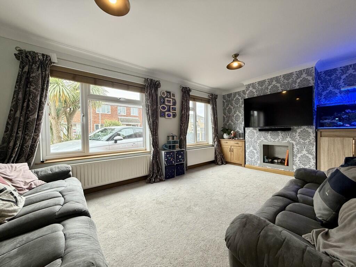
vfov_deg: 85.7
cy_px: 134
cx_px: 178
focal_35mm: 14
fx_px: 144
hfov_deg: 102.1
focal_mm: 2.22
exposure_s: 1/125
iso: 80
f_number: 2.2
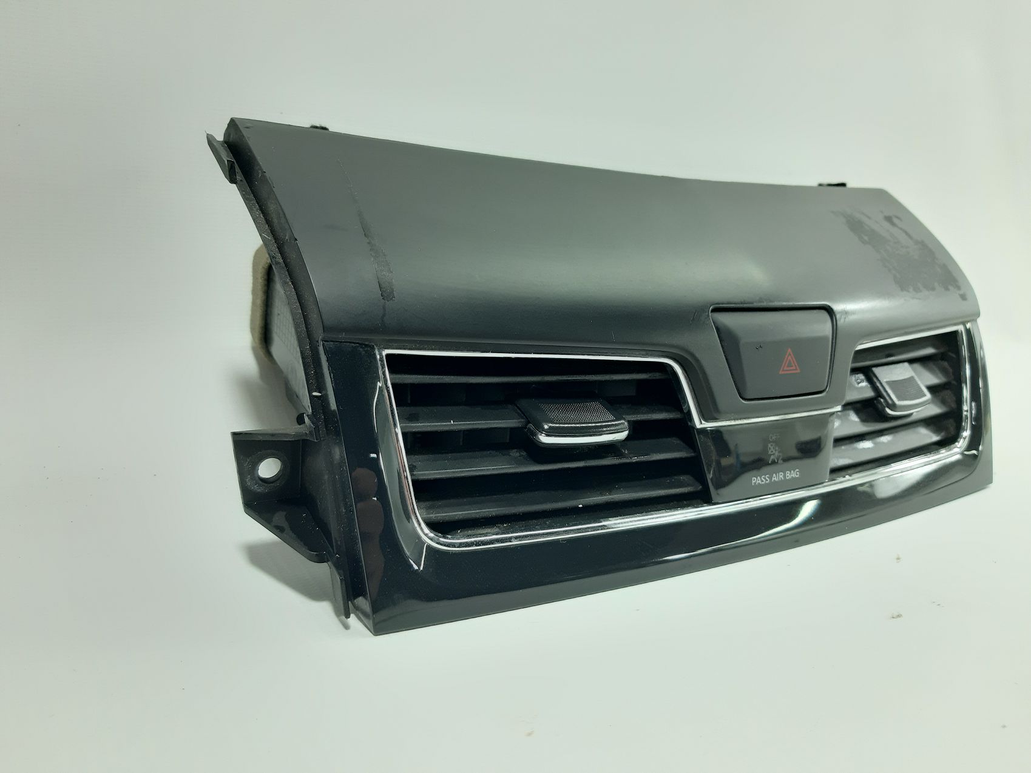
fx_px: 804
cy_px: 386
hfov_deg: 65.3
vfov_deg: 51.3
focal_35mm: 27
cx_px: 516
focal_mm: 3.93
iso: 160
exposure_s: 1/50
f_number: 1.7
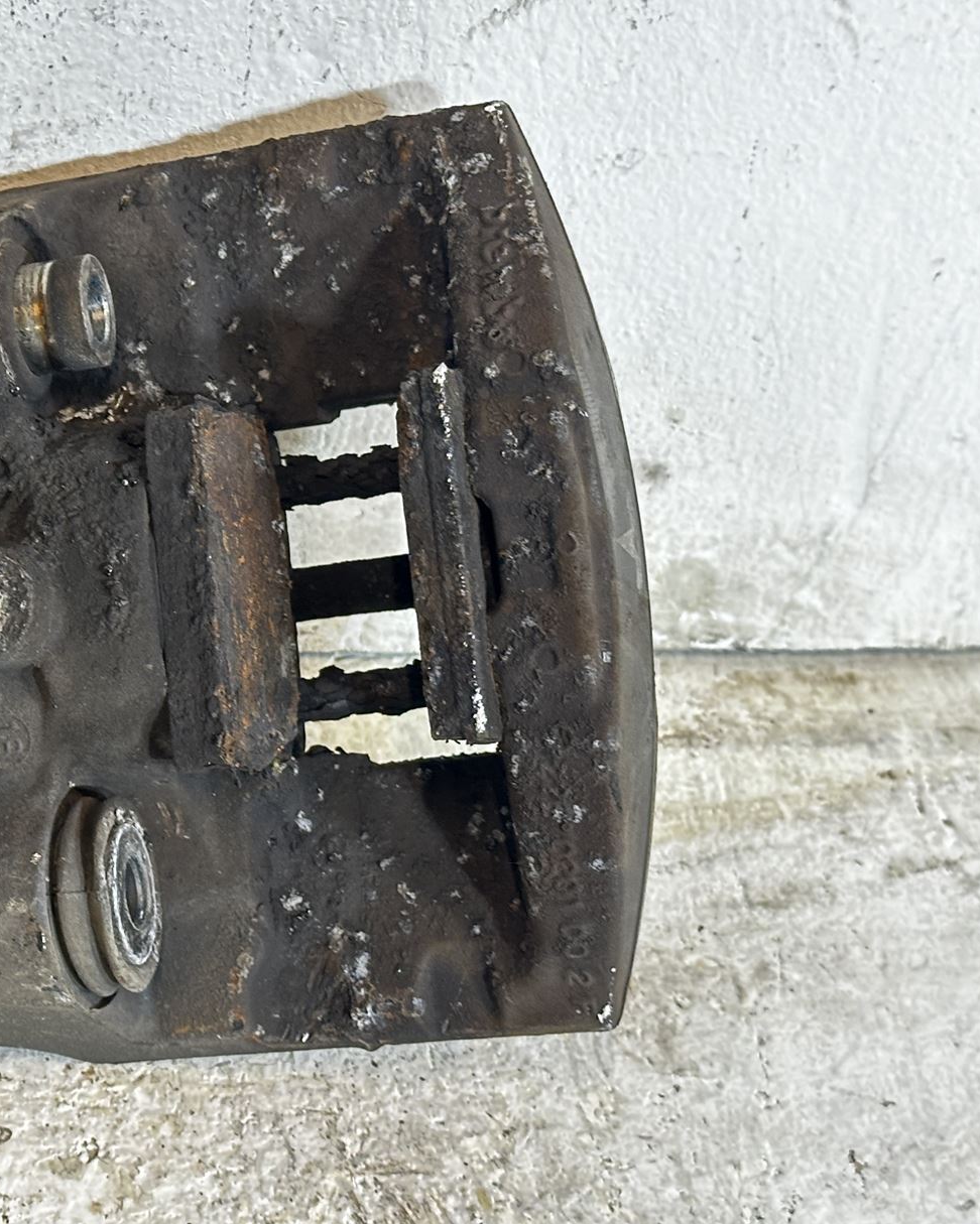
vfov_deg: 24.1
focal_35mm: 79
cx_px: 42
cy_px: 516
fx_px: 2864
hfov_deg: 19.0
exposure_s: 1/33
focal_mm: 6.86
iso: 200
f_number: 1.78
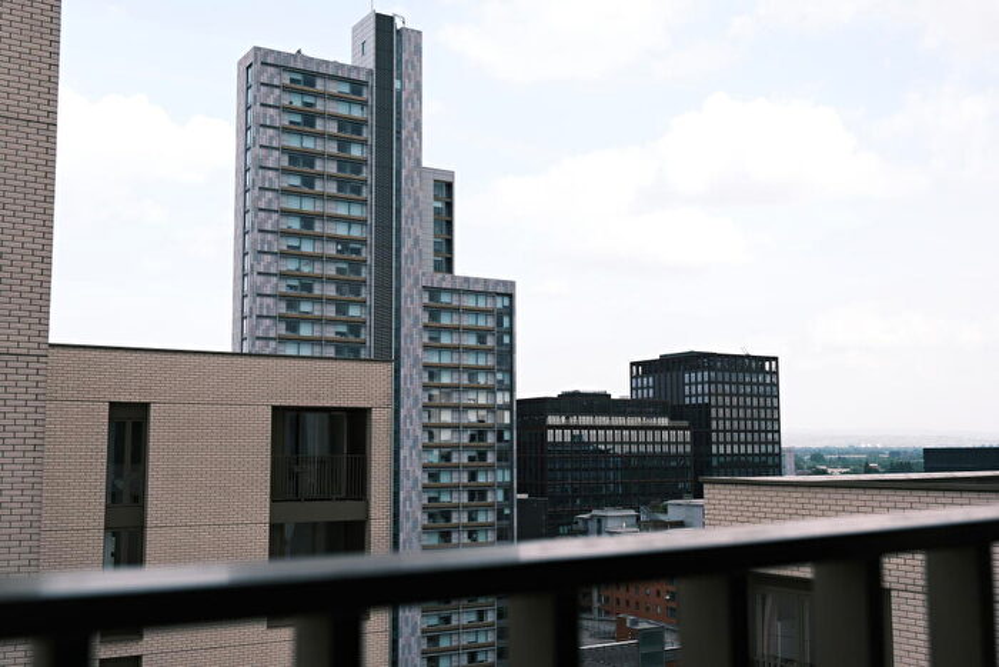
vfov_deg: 36.9
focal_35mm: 36
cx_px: 500
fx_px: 999
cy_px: 334
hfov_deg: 53.1
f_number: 5
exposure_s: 1/210
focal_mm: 24.2
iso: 125
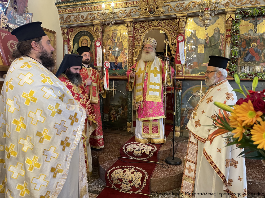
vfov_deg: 53.1
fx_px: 199
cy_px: 99
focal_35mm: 26
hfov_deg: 67.3
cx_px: 132
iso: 200
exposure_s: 1/50
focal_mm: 5.1
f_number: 1.6
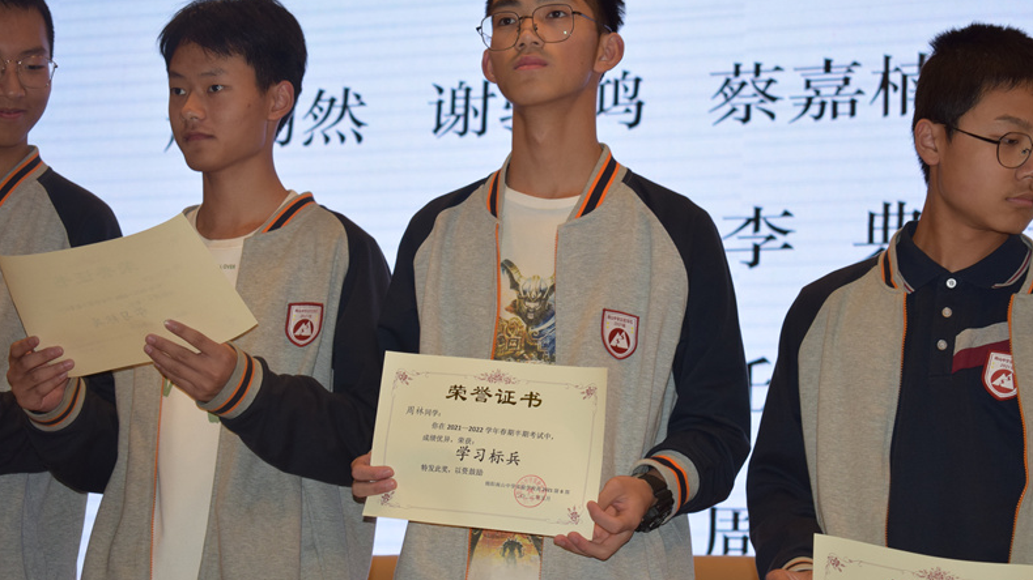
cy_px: 298
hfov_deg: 24.3
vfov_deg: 13.8
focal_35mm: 88
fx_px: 2397
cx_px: 515
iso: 450
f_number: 5.6
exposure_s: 1/125
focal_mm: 55
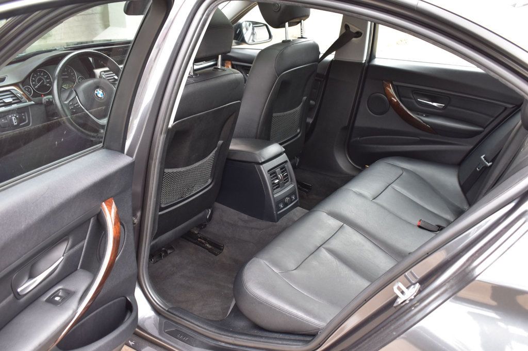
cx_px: 264
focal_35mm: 36
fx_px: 528
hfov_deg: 53.1
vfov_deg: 36.8
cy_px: 176
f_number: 6.3
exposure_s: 1/15
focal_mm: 24
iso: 500
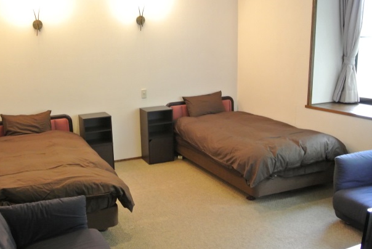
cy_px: 153
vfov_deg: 35.8
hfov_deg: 51.1
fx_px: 383
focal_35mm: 37
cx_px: 131
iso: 800
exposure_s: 1/30
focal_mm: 10.7
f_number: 3.5
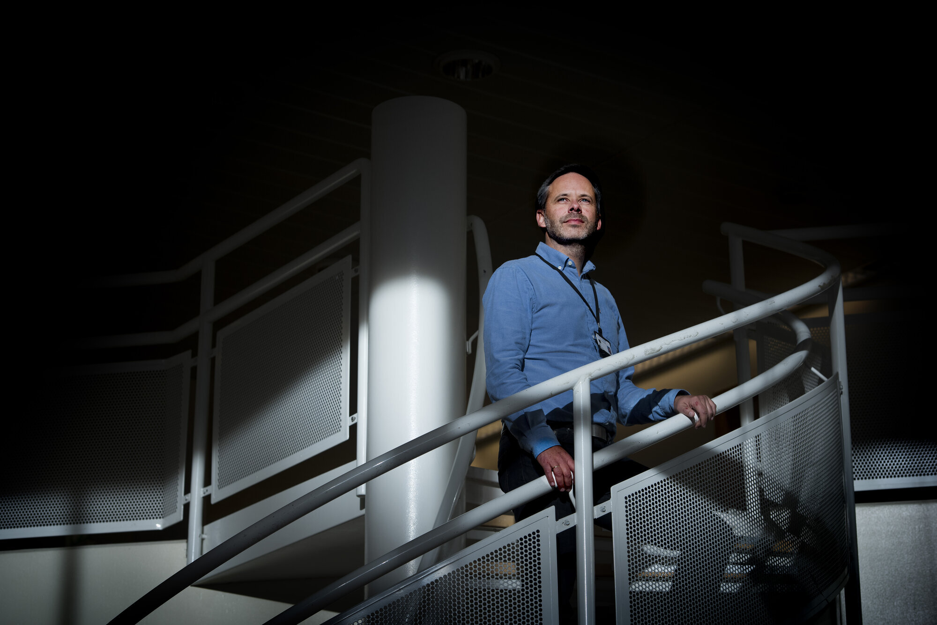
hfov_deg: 20.4
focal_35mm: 100
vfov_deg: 13.7
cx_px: 468
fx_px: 2604
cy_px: 312
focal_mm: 100
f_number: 5
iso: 320
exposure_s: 1/500
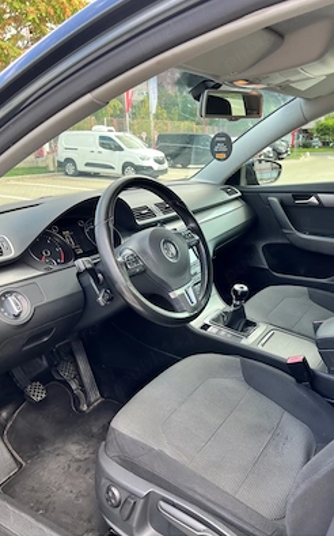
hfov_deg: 44.4
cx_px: 189
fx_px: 408
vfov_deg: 66.5
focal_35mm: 28
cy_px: 265
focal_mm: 5.7
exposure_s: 1/122
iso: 32
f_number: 1.5
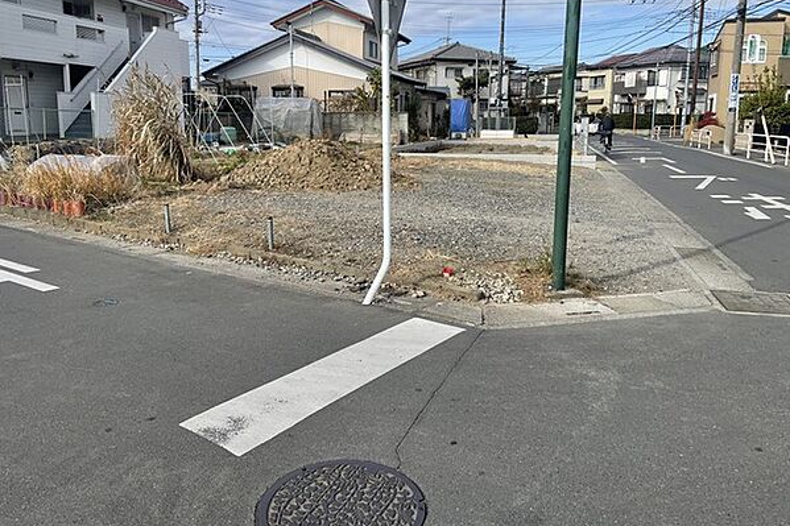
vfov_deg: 46.2
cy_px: 223
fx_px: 614
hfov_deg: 65.5
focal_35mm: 28
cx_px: 388
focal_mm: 4.2
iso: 32
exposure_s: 1/2564
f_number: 1.6
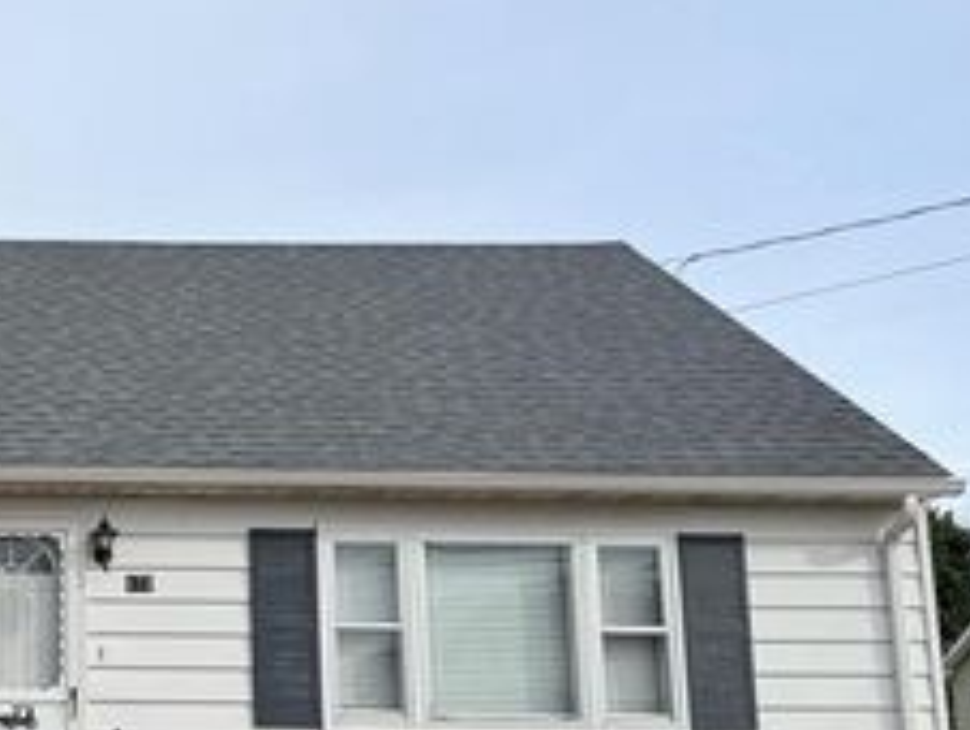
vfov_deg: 27.4
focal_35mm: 53
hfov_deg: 33.2
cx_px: 9
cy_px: 474
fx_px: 1487
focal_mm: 6.76
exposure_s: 1/5714
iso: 80
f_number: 1.78
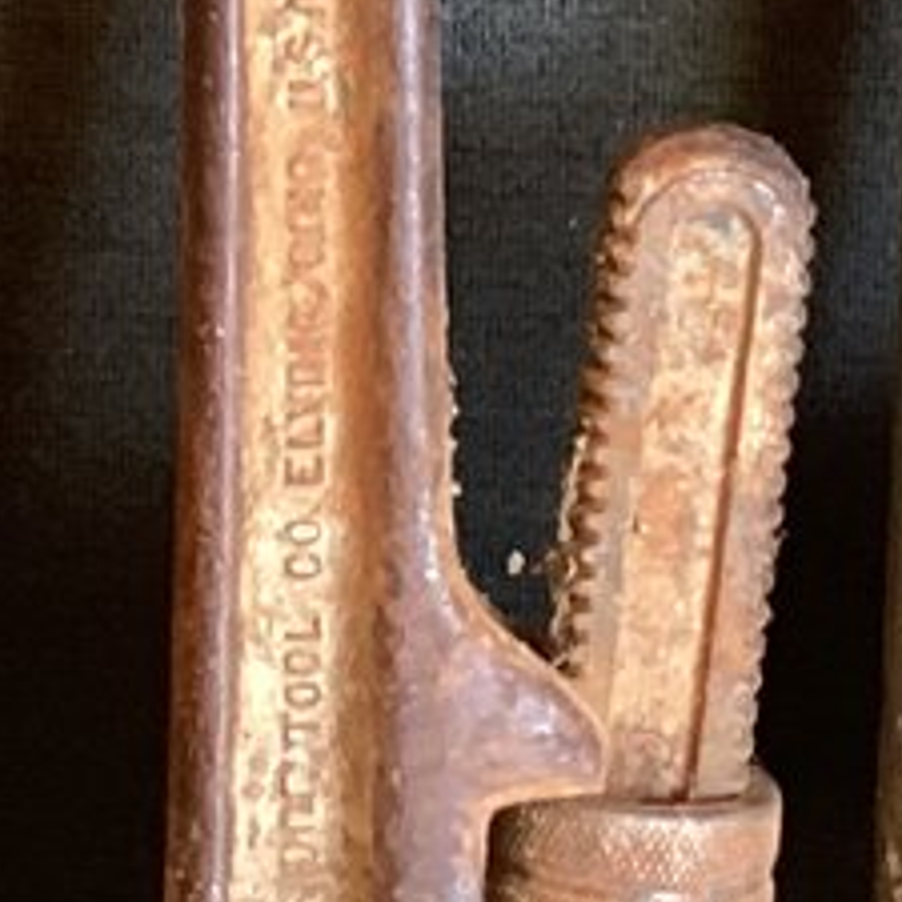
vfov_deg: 9.4
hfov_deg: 9.5
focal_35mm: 184
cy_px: -70
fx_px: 5424
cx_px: 275
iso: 200
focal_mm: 3.3
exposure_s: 1/50
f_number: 2.4
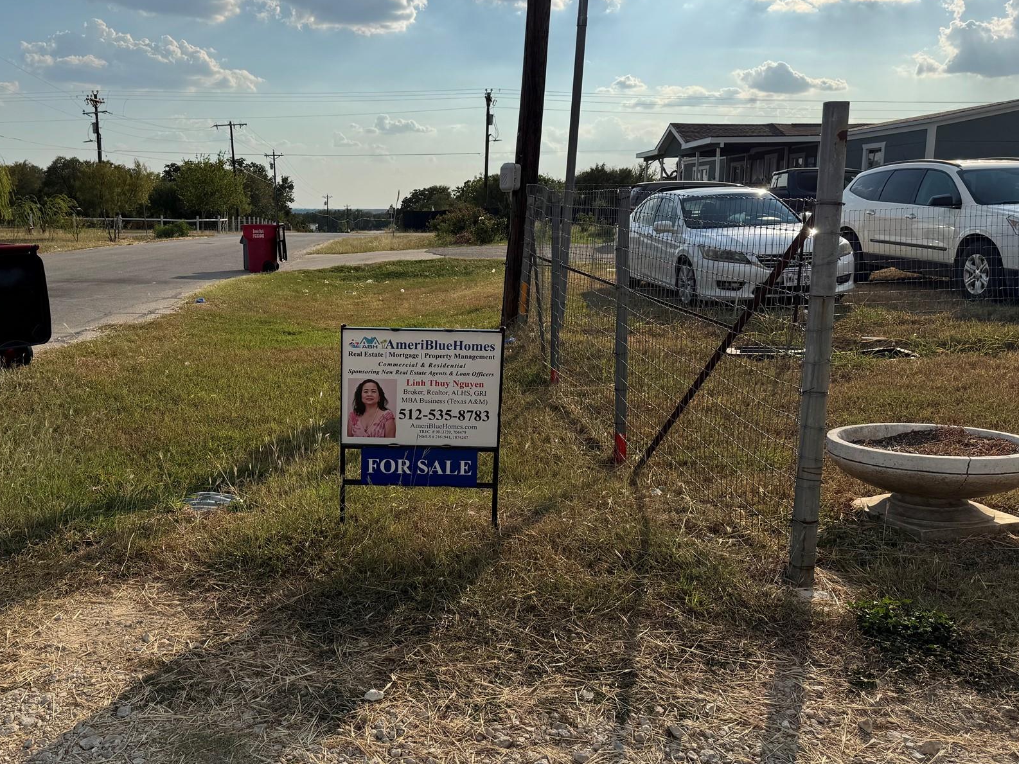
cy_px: 342
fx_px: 912
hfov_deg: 57.5
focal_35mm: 31
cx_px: 374
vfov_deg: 45.4
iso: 80
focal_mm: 6.76
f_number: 1.78
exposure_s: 1/9009
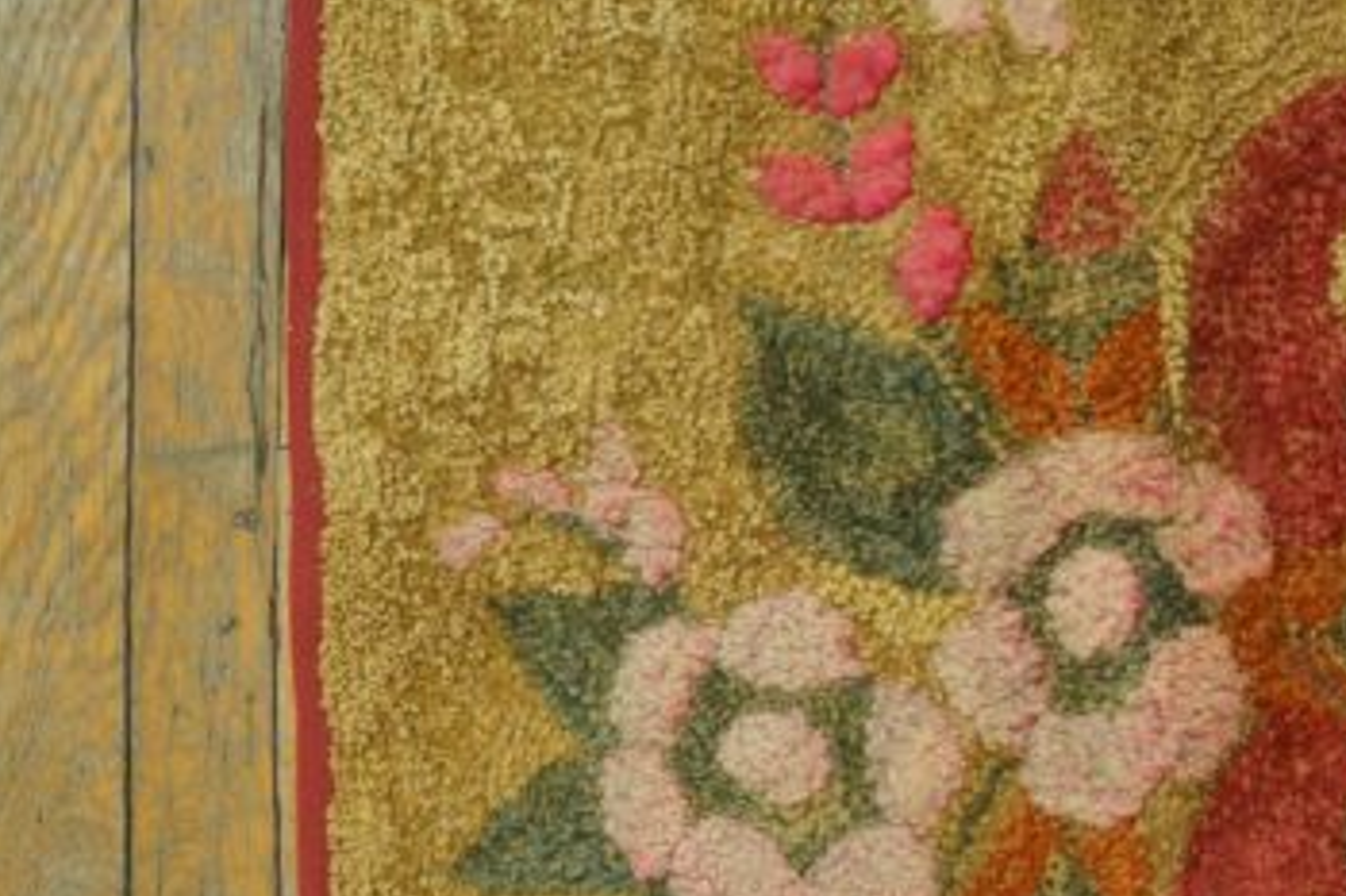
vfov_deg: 27.1
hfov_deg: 38.9
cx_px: 1081
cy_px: 698
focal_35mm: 49
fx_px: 1826
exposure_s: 1/160
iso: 3200
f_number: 4
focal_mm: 19
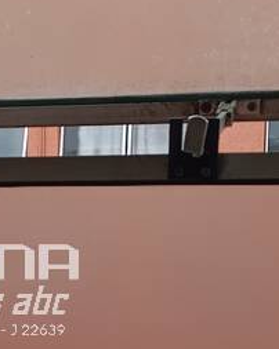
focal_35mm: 117
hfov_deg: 12.7
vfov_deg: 16.4
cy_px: 262
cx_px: -93
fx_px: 1209
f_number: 1.8
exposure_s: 1/120
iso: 149
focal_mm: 4.22
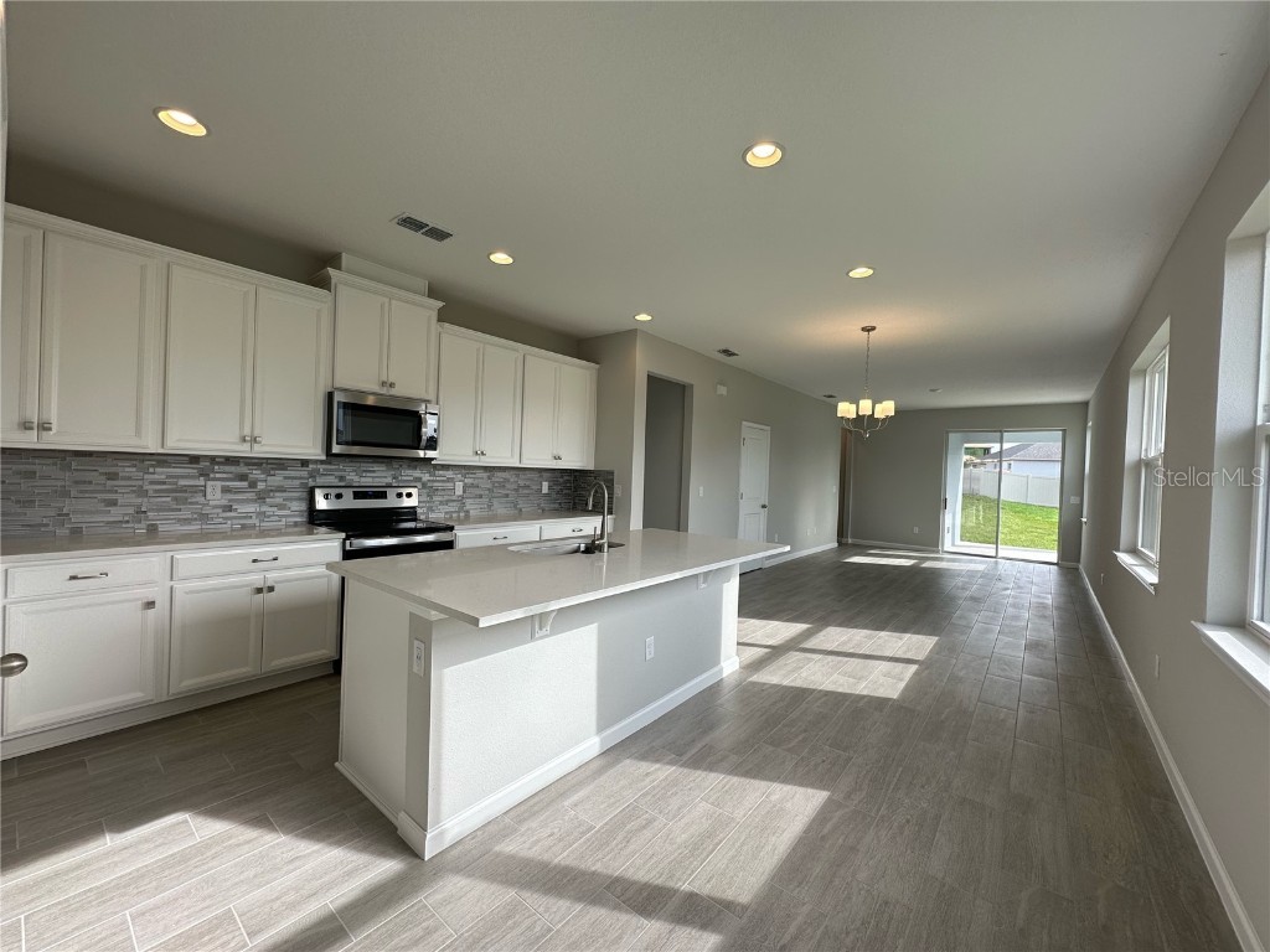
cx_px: 635
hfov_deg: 102.1
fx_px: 514
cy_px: 476
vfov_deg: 85.7
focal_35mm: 14
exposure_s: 1/282
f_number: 2.2
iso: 40
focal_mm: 2.22
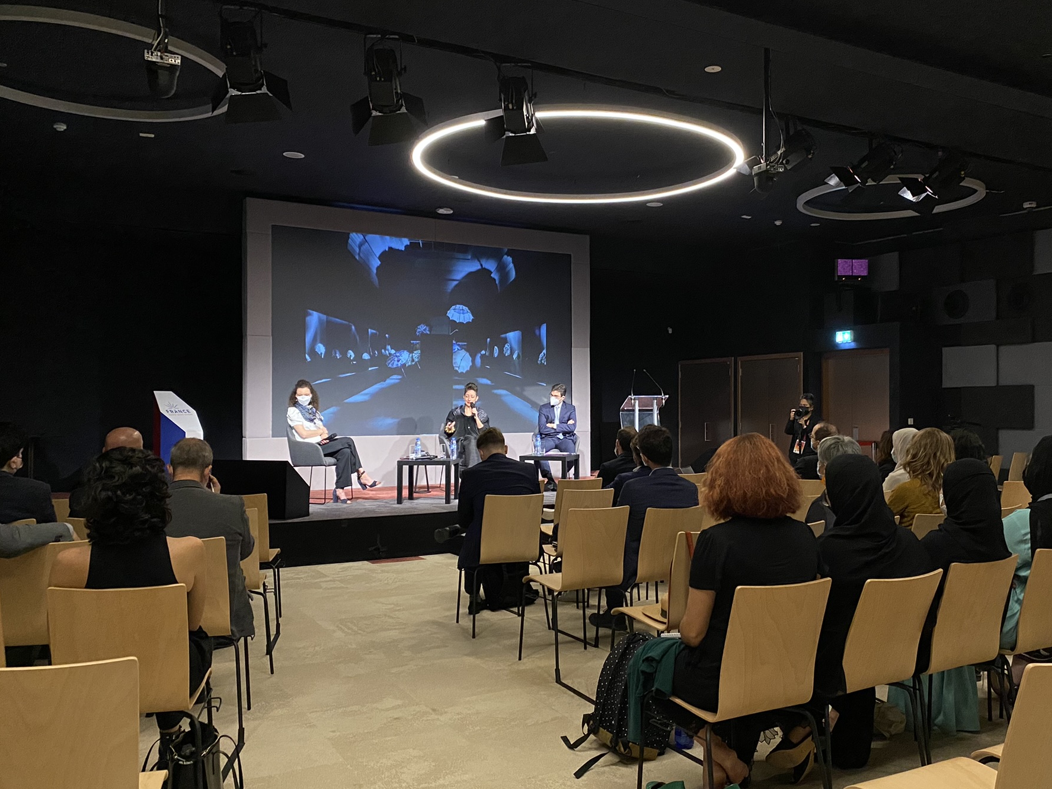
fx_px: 912
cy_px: 414
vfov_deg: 46.8
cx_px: 586
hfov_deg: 59.8
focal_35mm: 30
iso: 500
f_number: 1.8
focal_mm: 4.25
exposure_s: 1/41
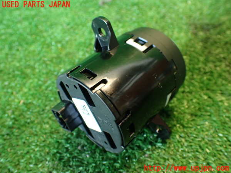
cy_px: 86
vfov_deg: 44.2
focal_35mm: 32
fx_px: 214
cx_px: 116
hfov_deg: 56.8
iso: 400
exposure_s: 1/30
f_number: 2.4
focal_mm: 5.79
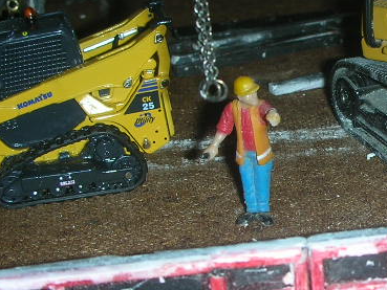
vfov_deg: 15.2
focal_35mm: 97
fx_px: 1085
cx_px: 400
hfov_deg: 19.6
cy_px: 173
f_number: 3
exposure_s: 1/60.1
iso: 50
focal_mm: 5.8
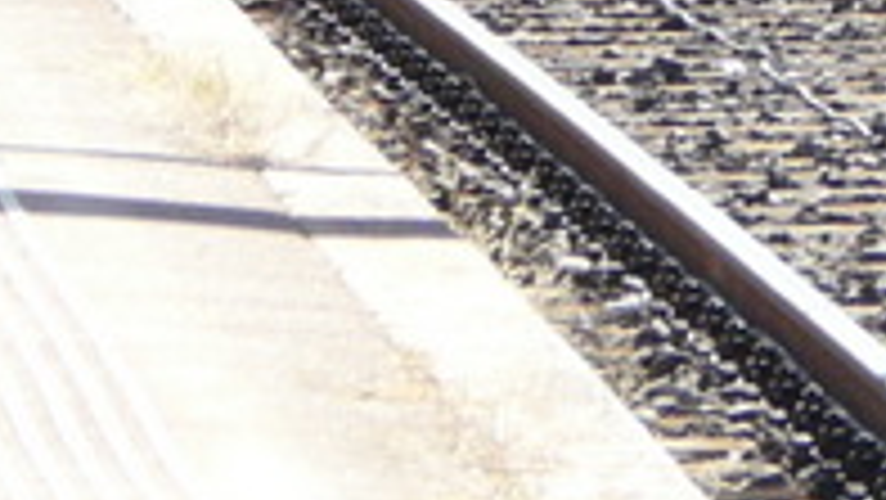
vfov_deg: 1.4
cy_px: -1077
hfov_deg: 2.5
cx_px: 1444
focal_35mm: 853
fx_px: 20048
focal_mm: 25.3
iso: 100
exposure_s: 1/200
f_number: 4.5
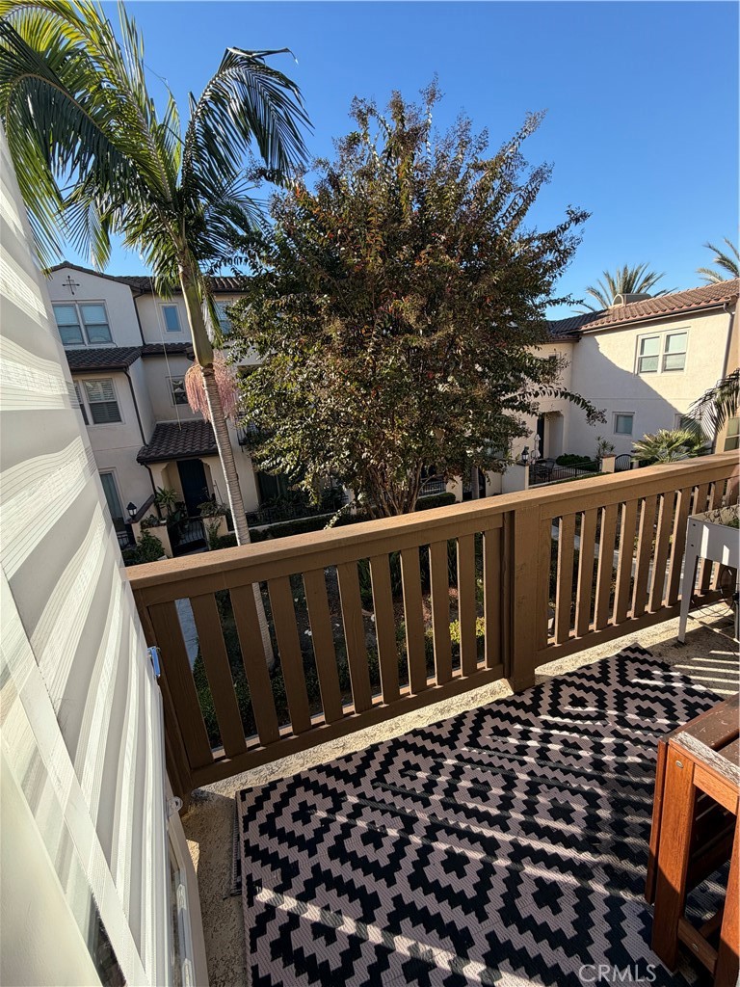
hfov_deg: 85.7
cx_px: 370
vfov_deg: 102.1
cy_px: 494
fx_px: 399
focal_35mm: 14
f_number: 2.2
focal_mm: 2.22
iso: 50
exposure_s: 1/502
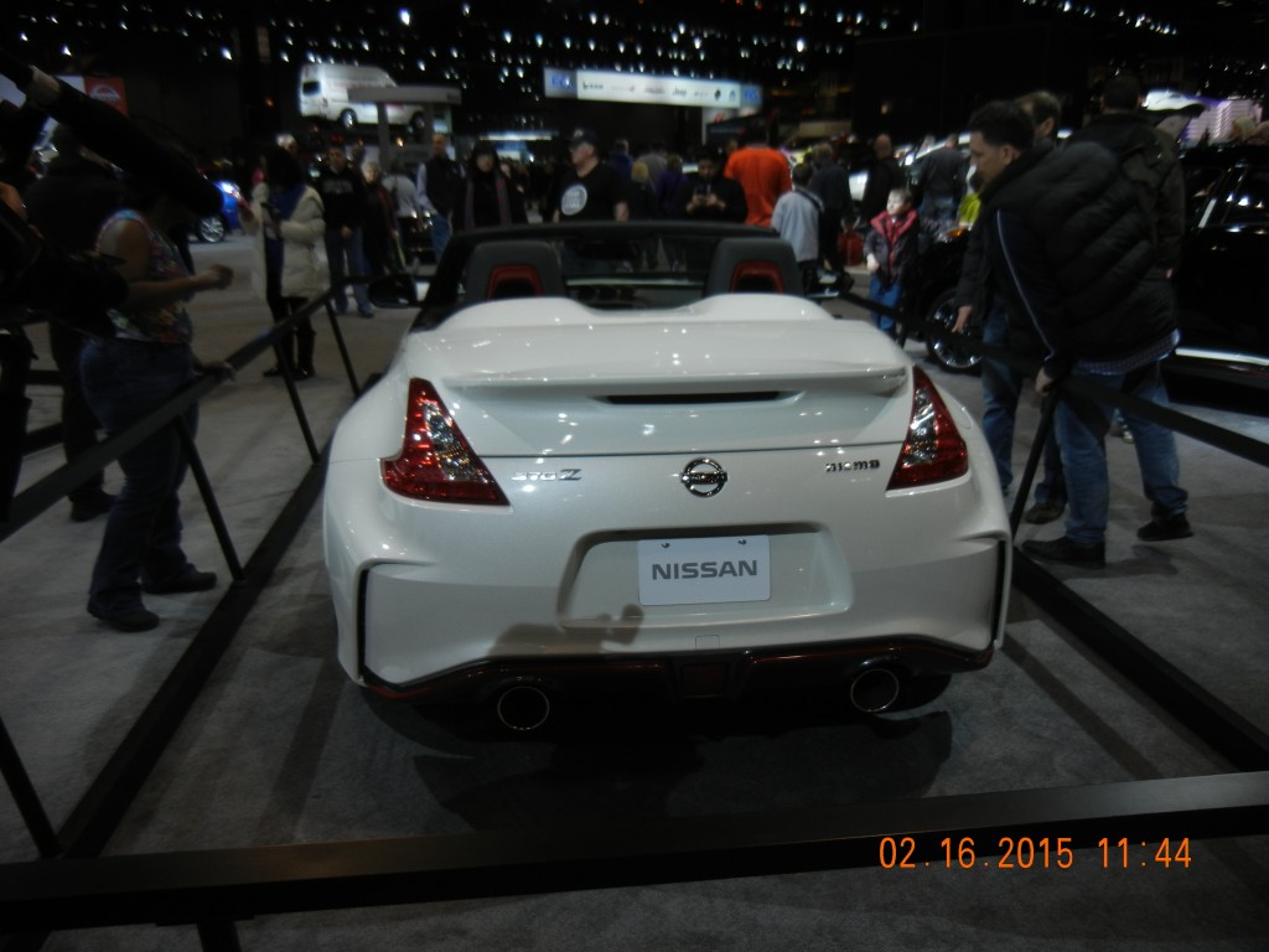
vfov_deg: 46.8
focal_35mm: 30
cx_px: 634
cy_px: 476
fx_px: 1100
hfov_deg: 60.0
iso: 160
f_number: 3.5
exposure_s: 1/160
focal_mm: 5.4
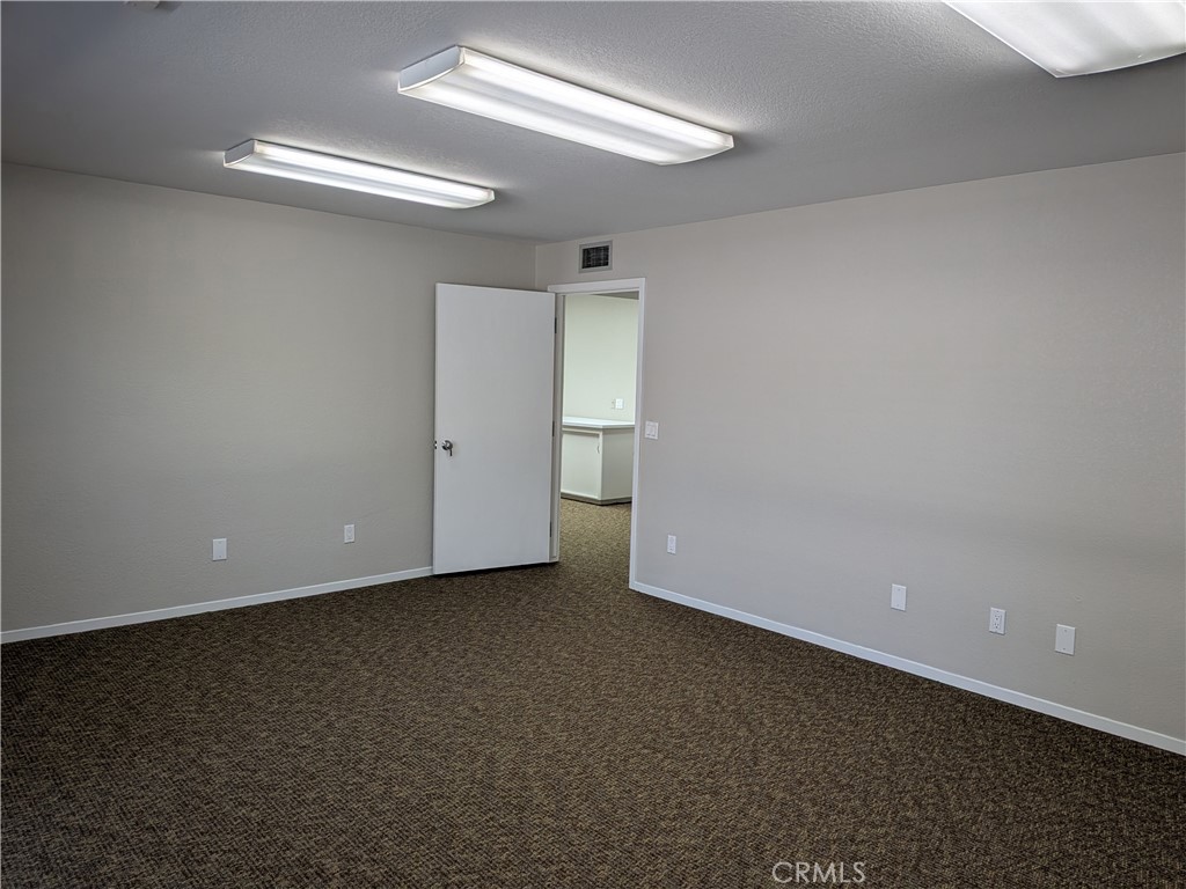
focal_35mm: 24
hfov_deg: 71.6
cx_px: 593
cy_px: 444
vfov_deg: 56.8
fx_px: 822
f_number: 1.7
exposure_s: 1/120
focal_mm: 4.53
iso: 74
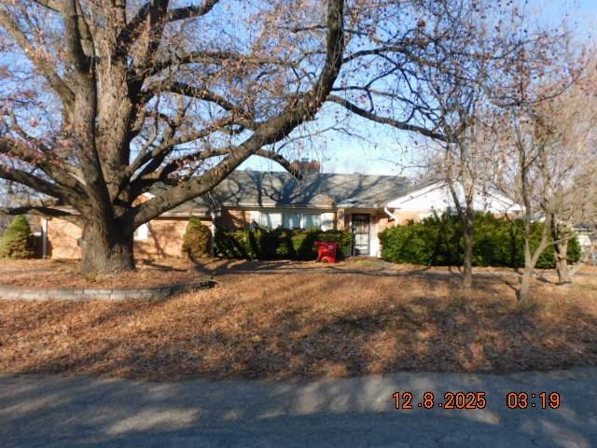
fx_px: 517
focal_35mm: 30
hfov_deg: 60.0
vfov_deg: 46.8
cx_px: 298
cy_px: 224
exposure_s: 1/500
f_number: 3.5
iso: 125
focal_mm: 5.4
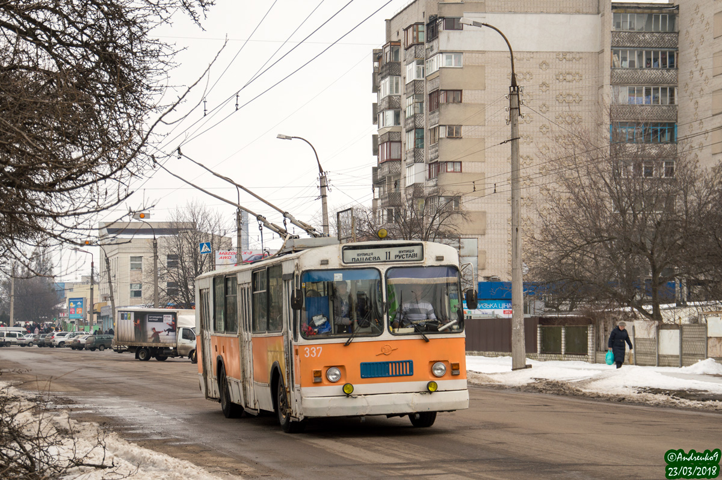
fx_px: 1743
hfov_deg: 23.4
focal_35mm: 87
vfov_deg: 15.7
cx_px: 361
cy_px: 240
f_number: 5.6
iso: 100
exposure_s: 1/640
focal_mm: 58
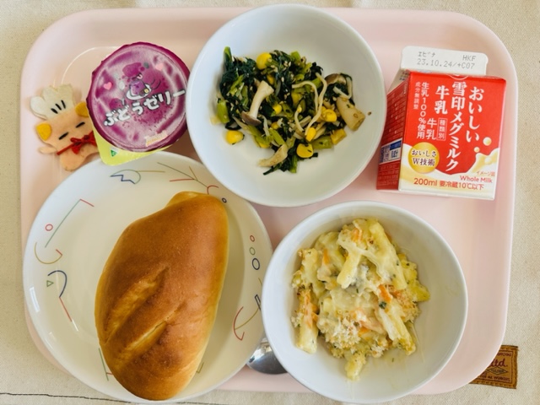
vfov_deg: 56.8
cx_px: 270
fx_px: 374
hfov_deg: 71.6
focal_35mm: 24
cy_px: 202
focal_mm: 6.86
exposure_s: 1/145
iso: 64
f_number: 1.78
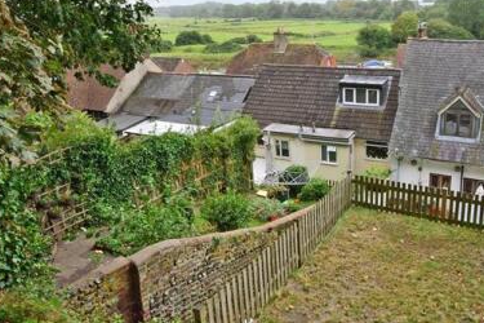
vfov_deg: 44.5
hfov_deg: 62.2
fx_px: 388
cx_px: 325
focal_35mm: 29
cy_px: 110
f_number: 8
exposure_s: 1/125
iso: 200
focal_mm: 11
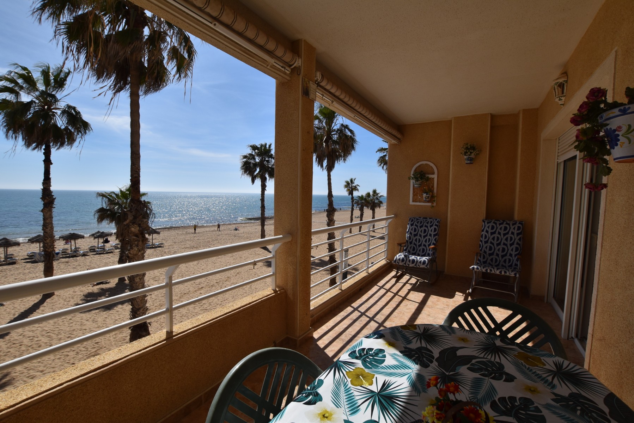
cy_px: 212
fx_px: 264
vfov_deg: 77.4
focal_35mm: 15
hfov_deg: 100.4
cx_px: 317
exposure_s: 1/1000
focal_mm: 10
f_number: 9
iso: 200
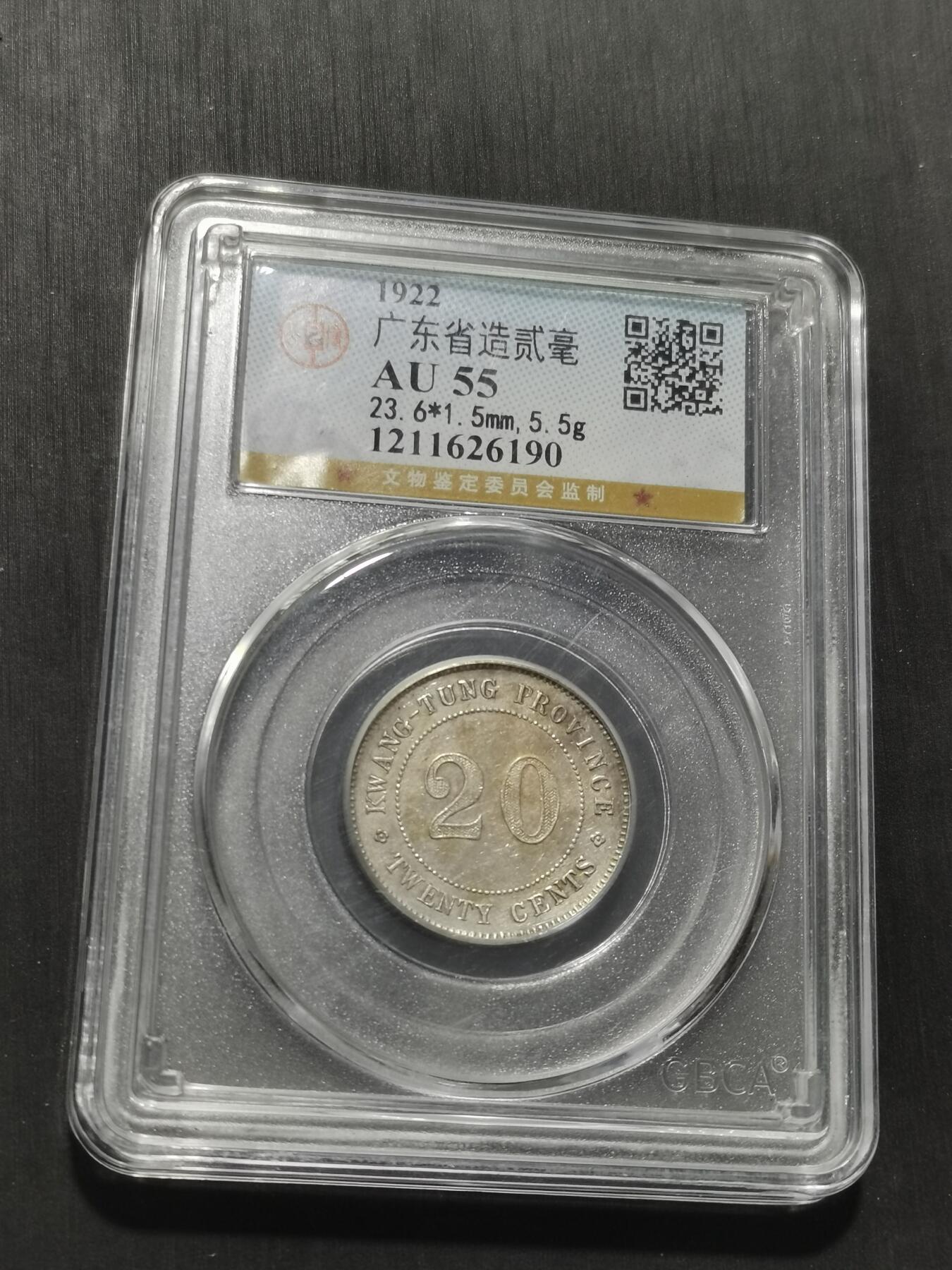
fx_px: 2237
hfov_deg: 24.0
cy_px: 635
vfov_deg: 31.7
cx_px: 476
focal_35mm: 61
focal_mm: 5.58
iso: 64
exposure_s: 1/90
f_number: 1.8
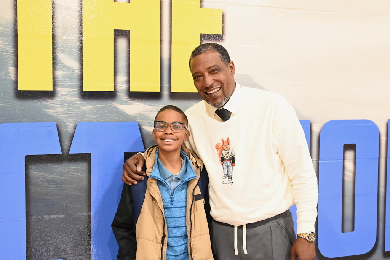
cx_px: 195
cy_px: 130
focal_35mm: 49
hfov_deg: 40.4
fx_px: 531
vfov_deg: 27.5
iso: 5000
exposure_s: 1/200
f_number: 4
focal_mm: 49
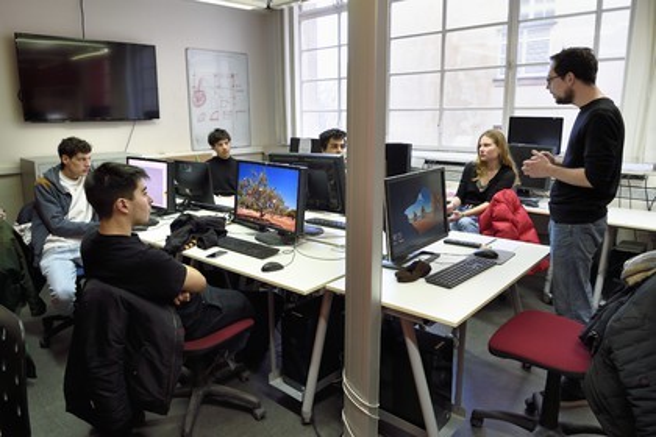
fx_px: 437
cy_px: 218
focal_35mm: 24
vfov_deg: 53.1
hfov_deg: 73.7
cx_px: 328
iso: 800
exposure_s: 1/15
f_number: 6.3
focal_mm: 24
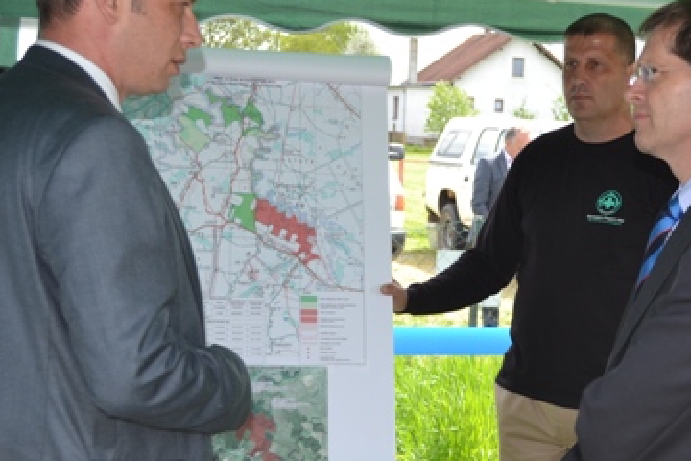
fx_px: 1535
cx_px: 491
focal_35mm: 80
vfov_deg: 17.1
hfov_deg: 25.2
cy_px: 258
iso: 100
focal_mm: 30
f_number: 4.5
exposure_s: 1/125
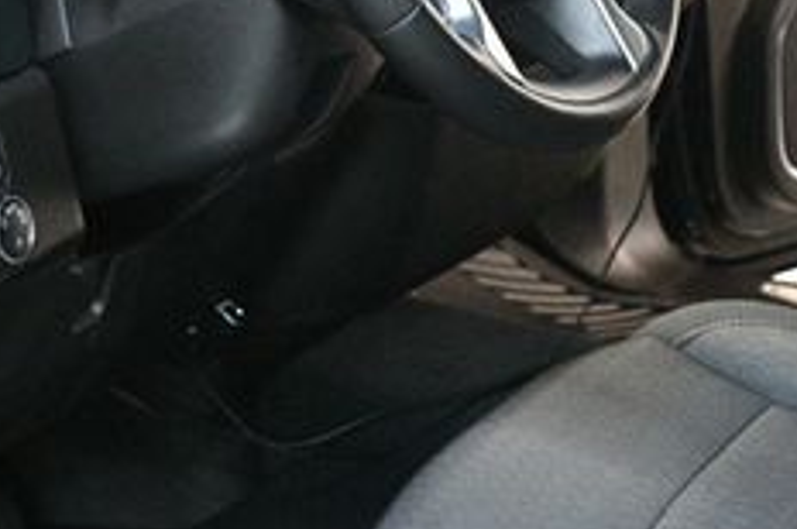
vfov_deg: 14.9
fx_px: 2012
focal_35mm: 91
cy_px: 106
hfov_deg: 22.4
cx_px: 330
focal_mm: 22
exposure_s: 1/60
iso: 5600
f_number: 3.5
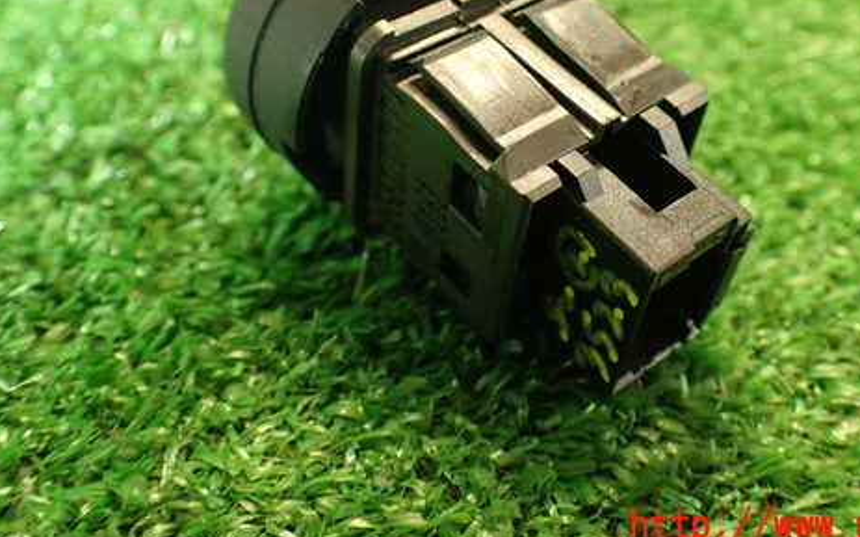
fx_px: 1031
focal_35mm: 44
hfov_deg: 45.2
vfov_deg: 28.7
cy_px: 132
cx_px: 492
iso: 500
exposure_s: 1/30
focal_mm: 5.79
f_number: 2.4
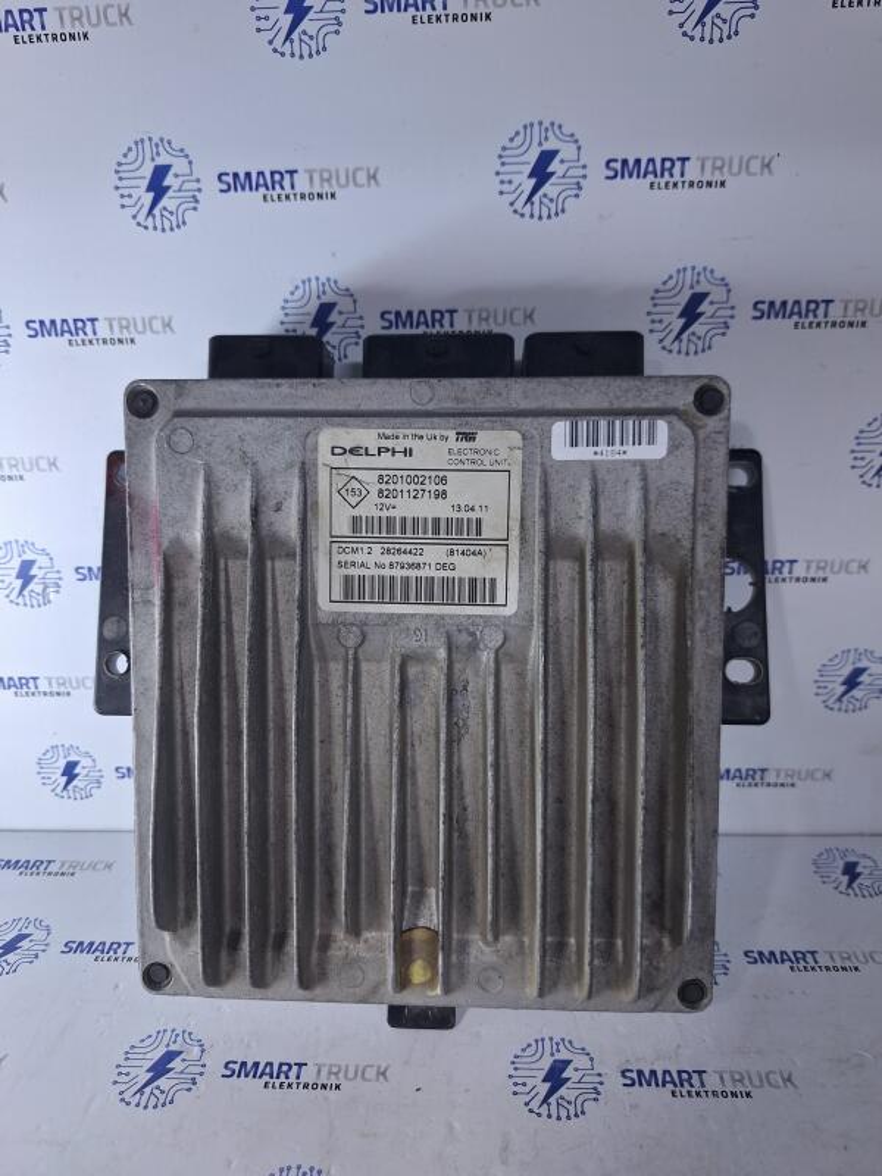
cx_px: 441
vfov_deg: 73.9
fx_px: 781
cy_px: 588
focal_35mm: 23
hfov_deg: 58.9
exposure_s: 1/50
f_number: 1.8
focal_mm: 5.54
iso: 125
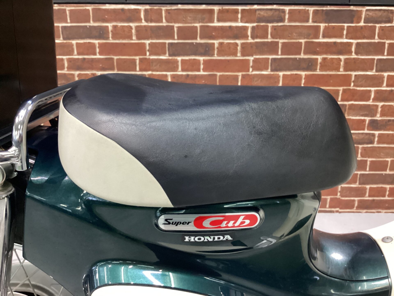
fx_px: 353
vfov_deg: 45.4
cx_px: 197
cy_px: 148
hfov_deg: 58.4
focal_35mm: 31
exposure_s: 1/40
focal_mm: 3.3
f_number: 2.4
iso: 400
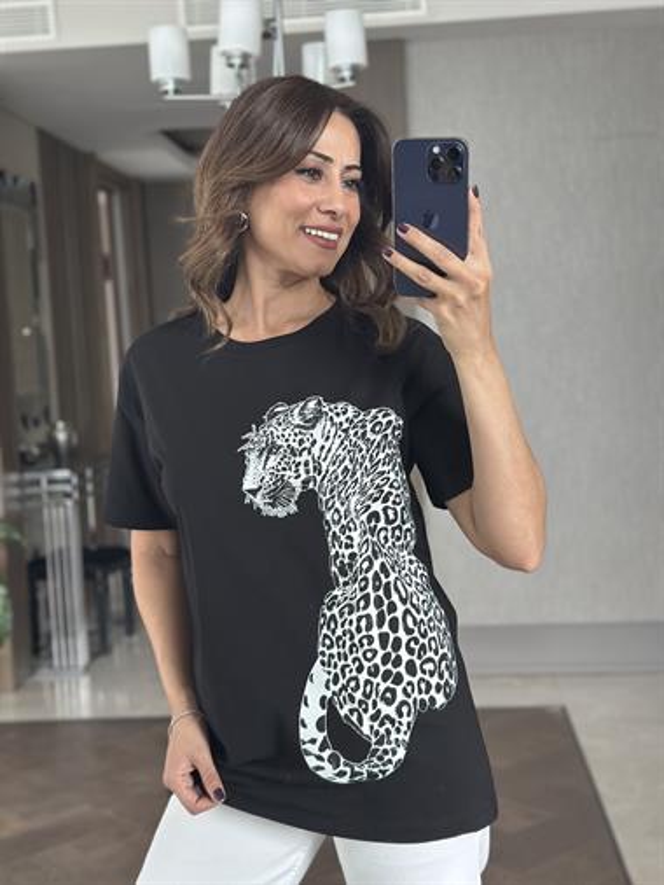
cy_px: 442
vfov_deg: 39.6
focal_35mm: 48
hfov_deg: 30.3
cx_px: 332
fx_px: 1227
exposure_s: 1/60
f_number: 1.78
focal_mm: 6.86
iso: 250
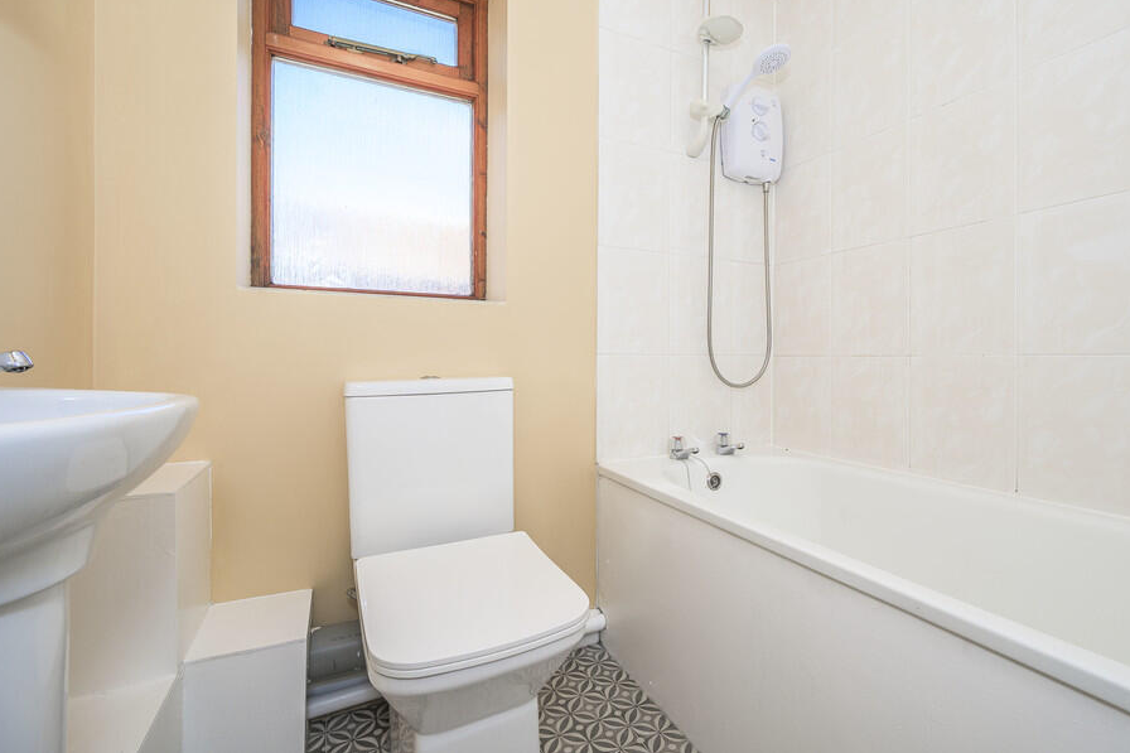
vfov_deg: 73.3
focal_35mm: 16
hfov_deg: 96.5
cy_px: 324
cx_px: 619
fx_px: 502
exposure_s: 1/125
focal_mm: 14
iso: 320
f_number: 7.1
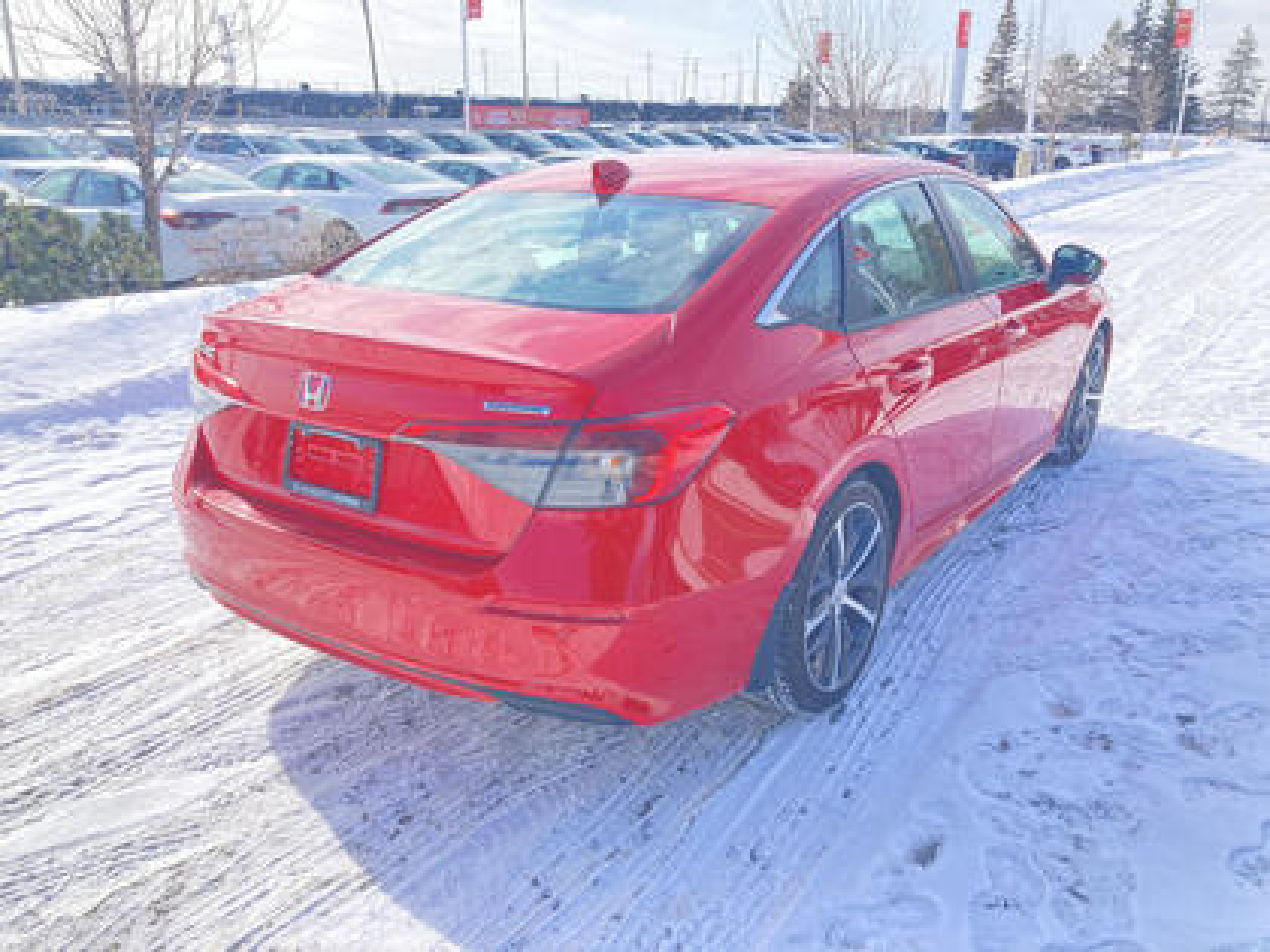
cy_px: 476
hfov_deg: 63.4
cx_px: 635
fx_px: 1027
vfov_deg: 49.7
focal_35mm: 28
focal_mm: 3.99
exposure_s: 1/552
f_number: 1.8
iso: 20
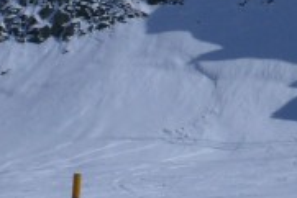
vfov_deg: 8.0
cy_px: -85
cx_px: 604
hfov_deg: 10.9
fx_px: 1404
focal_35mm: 170
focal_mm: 7.8
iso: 100
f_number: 9
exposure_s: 1/1000
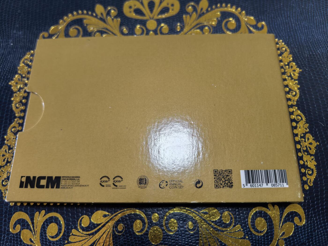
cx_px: 164
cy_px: 123
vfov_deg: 56.8
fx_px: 227
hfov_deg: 71.6
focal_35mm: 24
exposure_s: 1/50
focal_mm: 5.75
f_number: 2
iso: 200
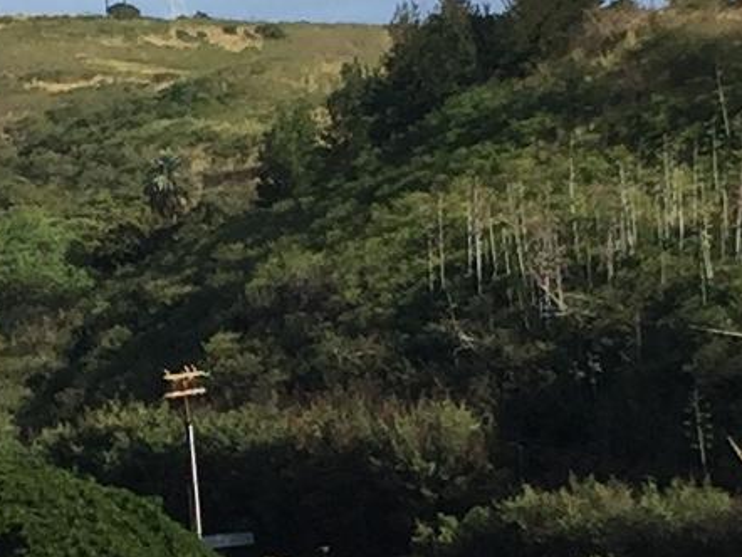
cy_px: 574
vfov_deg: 6.9
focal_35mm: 214
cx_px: 57
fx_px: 4590
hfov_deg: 9.2
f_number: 2.2
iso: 32
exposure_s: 1/1412
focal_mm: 4.15
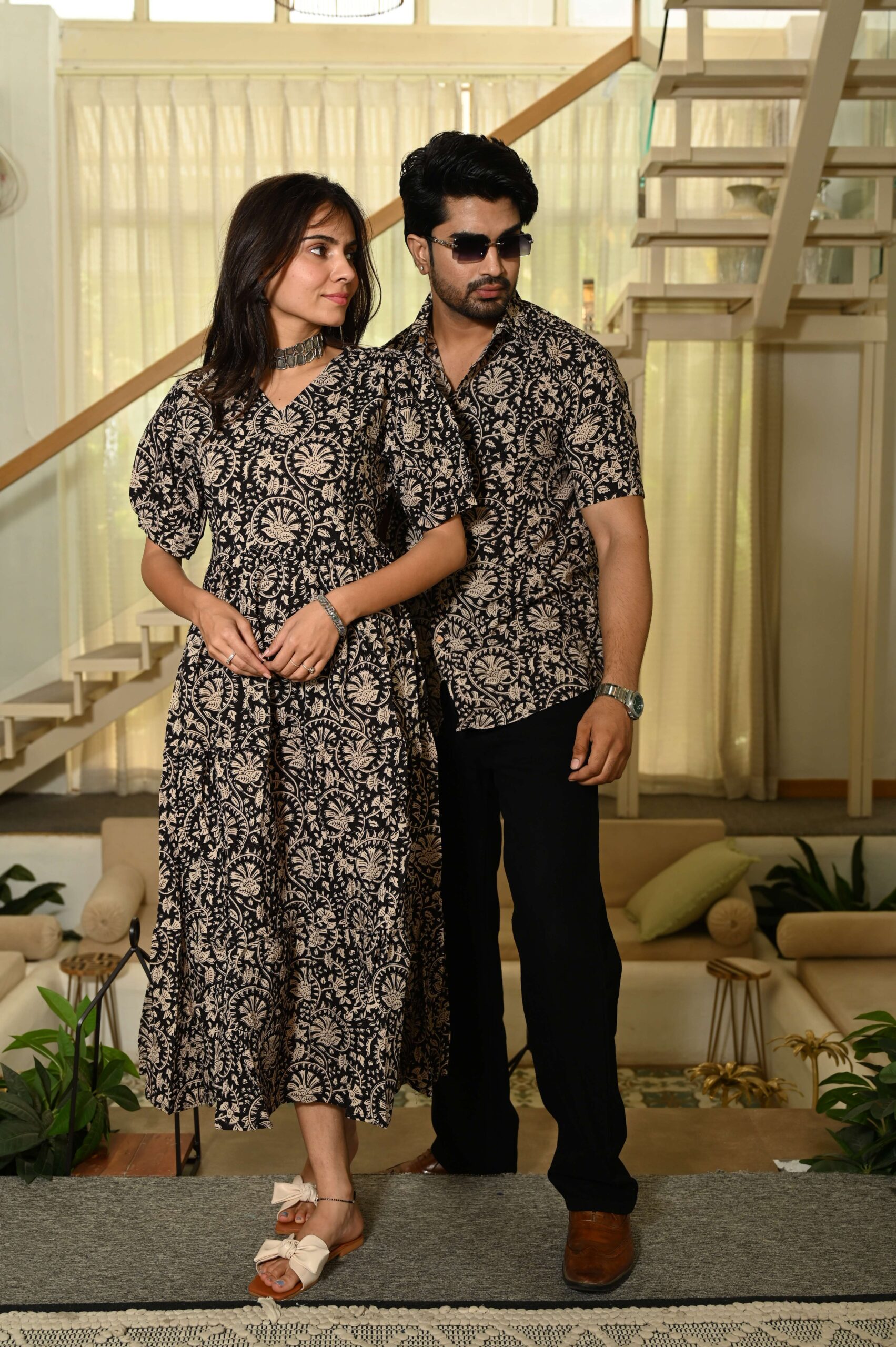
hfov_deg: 32.6
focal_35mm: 41
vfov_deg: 47.4
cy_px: 674
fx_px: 1533
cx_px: 448
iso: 250
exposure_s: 1/160
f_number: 4.5
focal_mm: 41
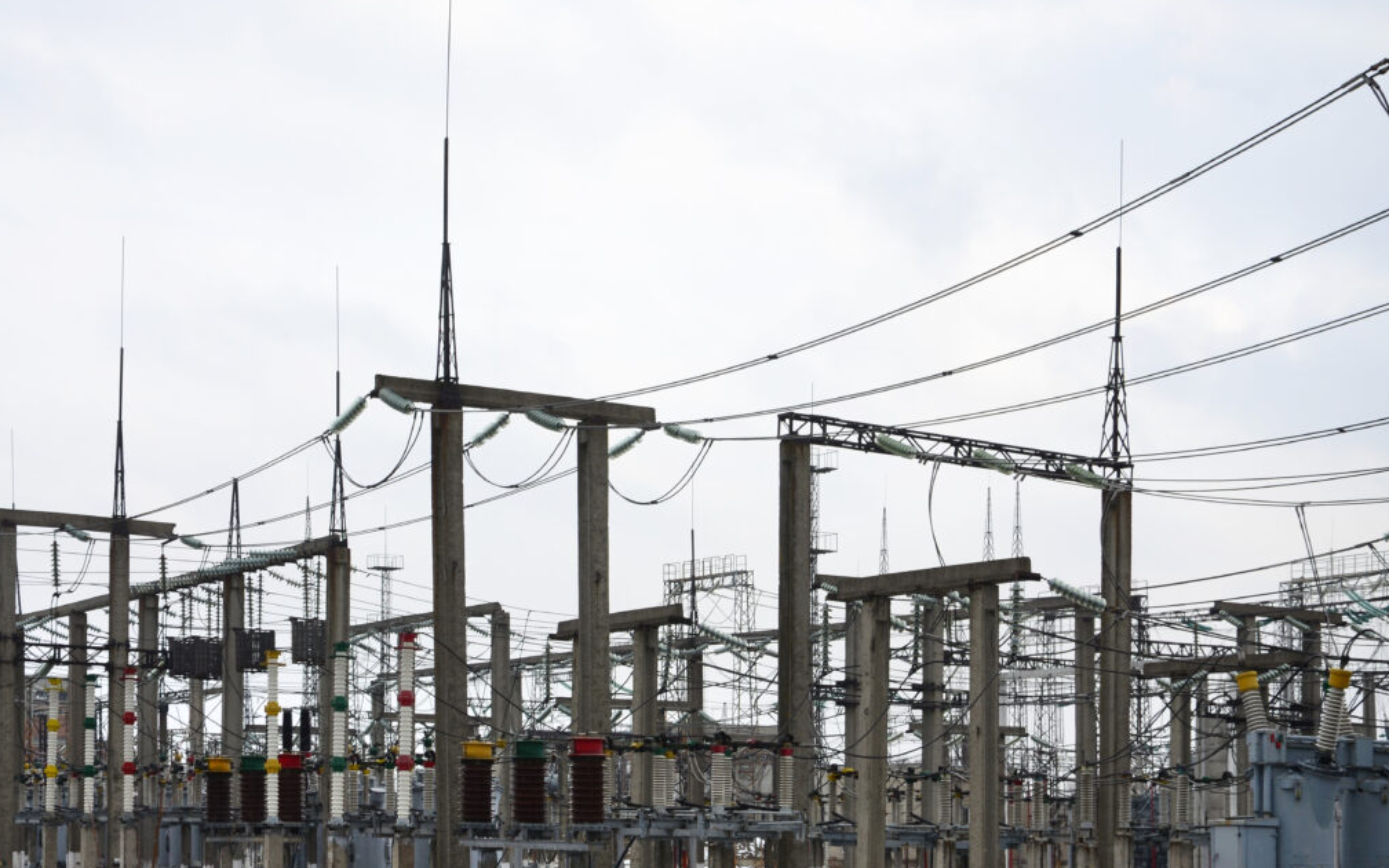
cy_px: 416
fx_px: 2347
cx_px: 703
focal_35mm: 62
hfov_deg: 33.0
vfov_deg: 21.0
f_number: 7.1
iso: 200
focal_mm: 40
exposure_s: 1/320
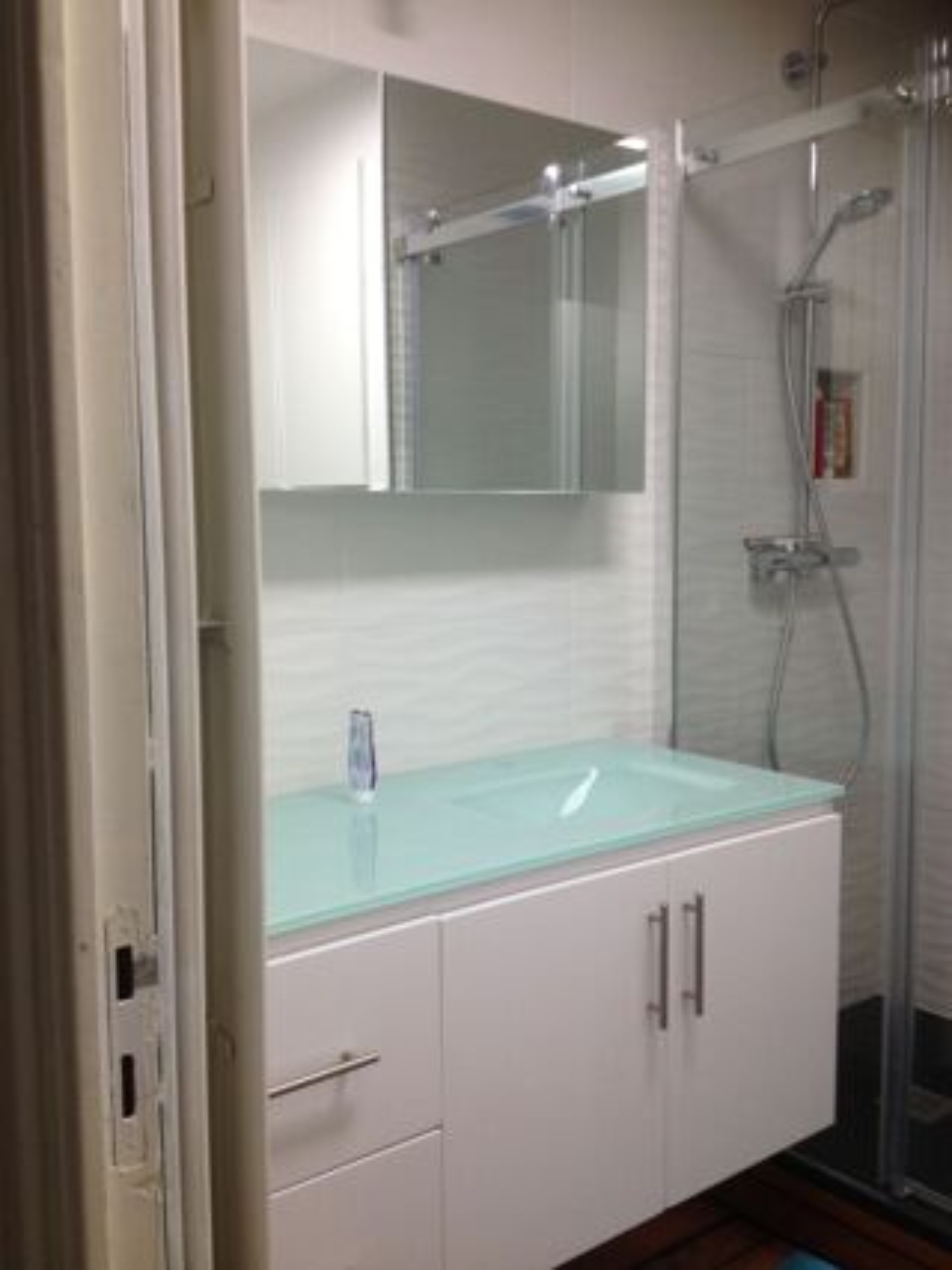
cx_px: 476
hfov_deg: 40.7
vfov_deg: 52.6
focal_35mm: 35
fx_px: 1284
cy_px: 635
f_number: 2.4
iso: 50
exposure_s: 1/25
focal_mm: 4.28
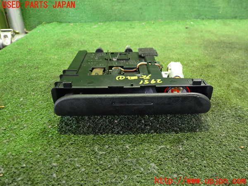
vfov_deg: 46.8
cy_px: 93
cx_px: 124
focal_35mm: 30
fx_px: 215
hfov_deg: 60.0
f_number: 2.3
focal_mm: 5.4
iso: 800
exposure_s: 1/20
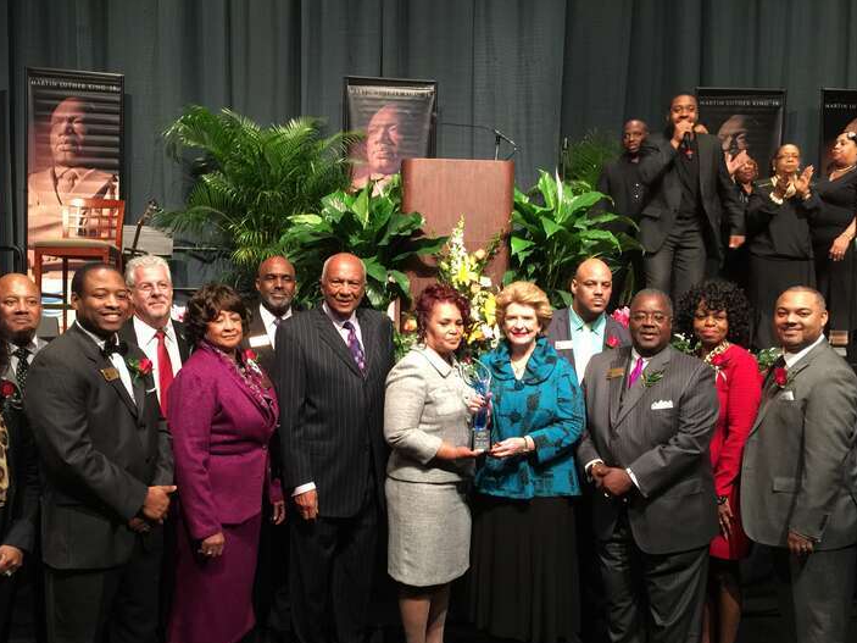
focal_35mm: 33
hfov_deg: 55.4
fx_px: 817
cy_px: 364
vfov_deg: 42.8
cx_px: 417
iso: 125
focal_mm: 4.15
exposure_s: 1/15
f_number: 2.2
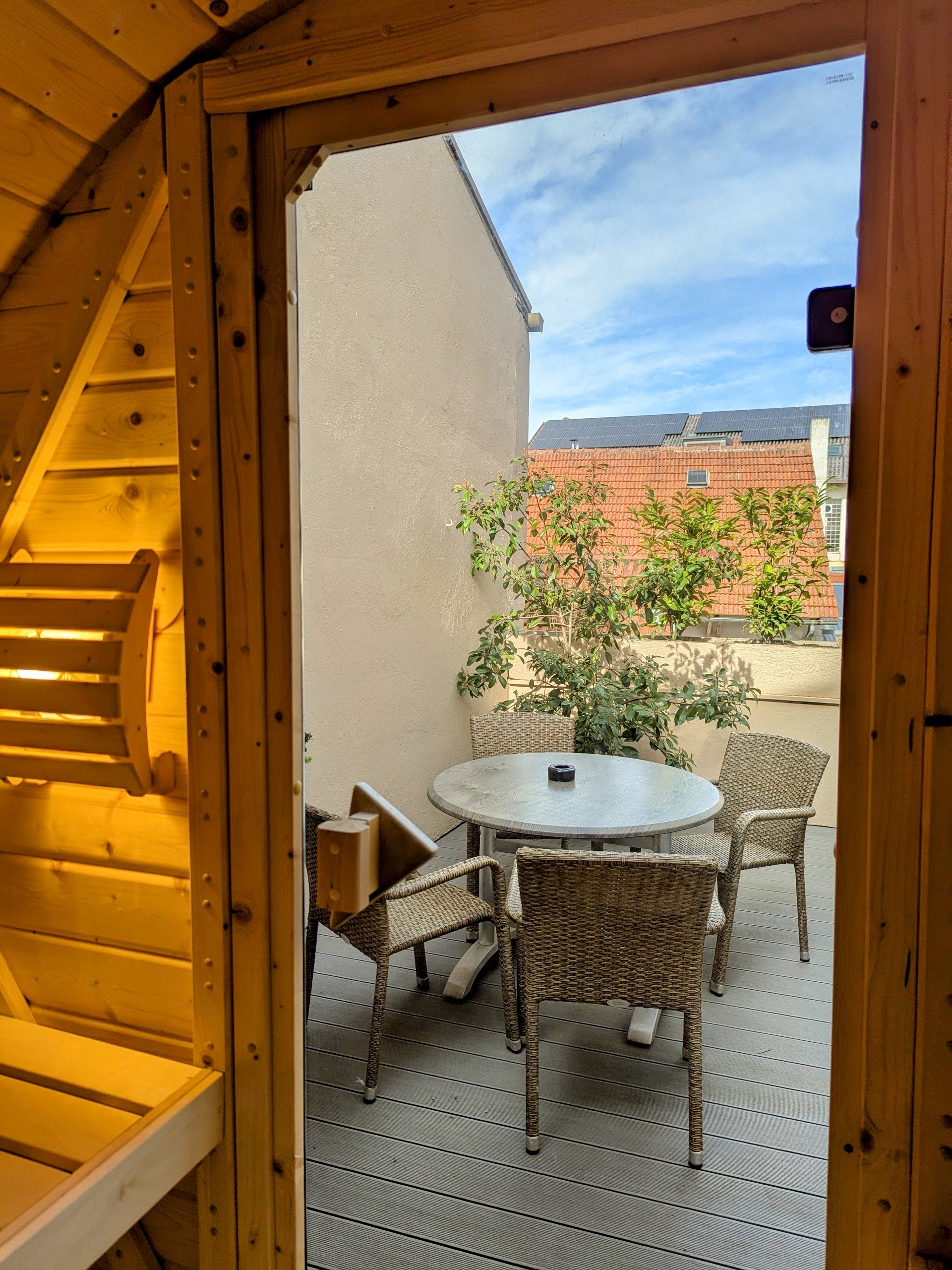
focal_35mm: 24
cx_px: 476
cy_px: 635
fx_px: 880
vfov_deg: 71.6
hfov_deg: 56.8
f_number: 1.85
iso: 39
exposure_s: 1/415
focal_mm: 6.81
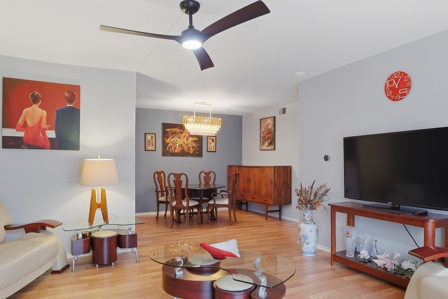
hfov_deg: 73.8
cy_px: 164
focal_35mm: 24
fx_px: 299
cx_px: 224
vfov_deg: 53.0
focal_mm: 10
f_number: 7.1
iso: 800
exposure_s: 1/170
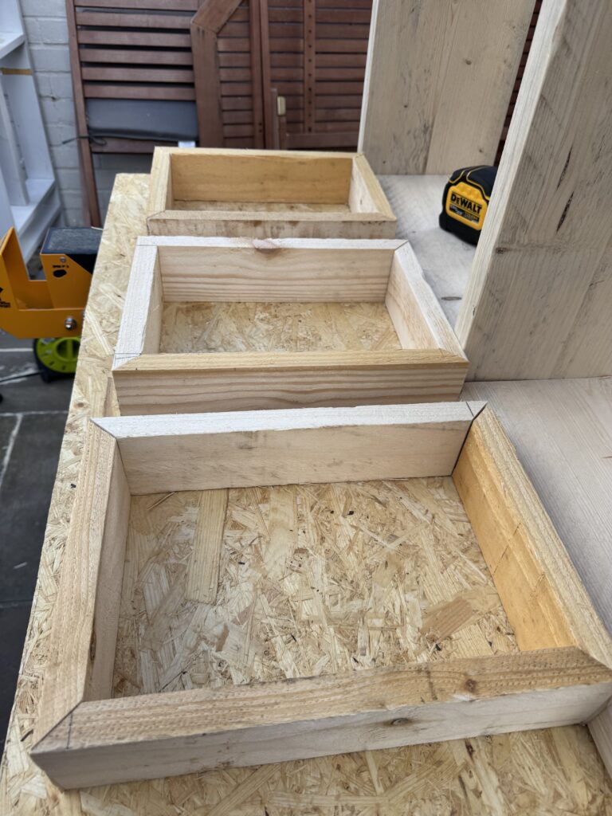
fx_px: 566
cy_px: 408
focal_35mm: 24
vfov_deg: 71.6
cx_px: 306
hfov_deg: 56.8
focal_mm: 6.76
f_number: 1.78
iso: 80
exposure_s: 1/912
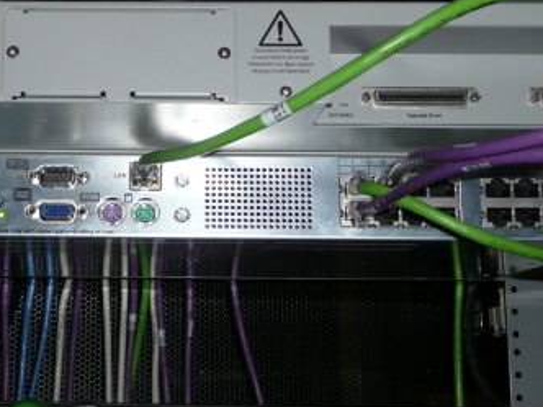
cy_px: 126
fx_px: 1161
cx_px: 126
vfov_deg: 19.8
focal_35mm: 74
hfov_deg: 26.0
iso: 100
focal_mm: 7.8
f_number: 4.2
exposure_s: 1/30
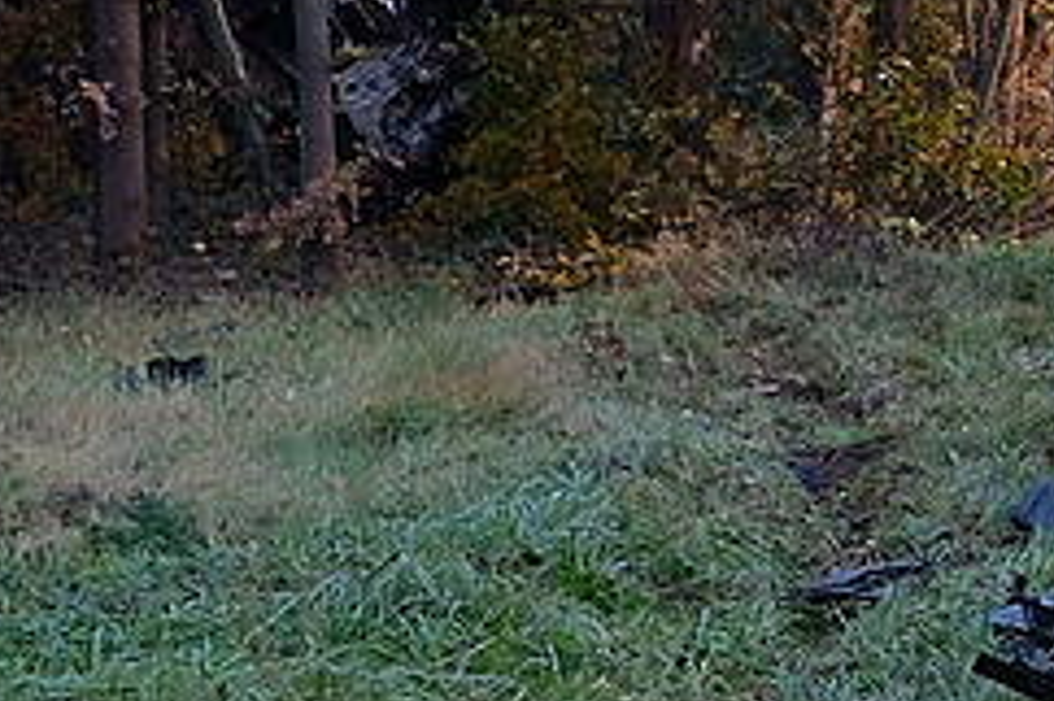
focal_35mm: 237
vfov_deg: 5.8
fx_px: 6934
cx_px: 2003
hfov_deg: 8.3
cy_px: 48
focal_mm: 35
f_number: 2.8
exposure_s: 1/200
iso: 1250
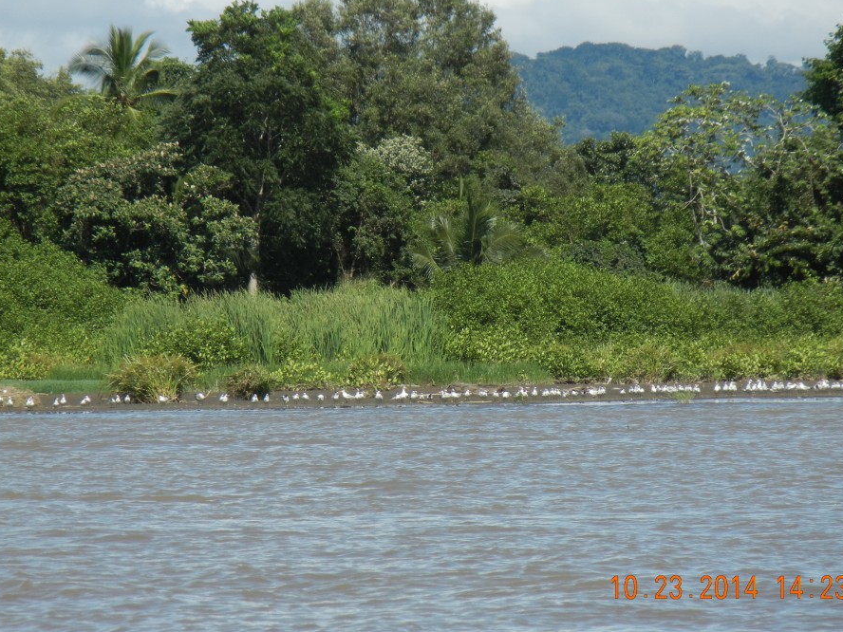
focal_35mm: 346
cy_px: 299
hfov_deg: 5.7
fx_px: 8426
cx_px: 422
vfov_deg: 4.3
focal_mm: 54
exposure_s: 1/697
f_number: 5.6
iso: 160
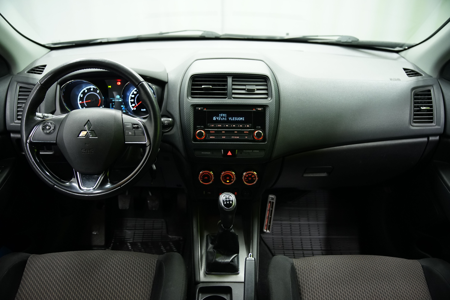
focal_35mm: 29
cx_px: 225
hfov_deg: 63.7
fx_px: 362
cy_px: 150
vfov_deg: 45.0
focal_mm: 29
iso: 1600
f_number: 2.8
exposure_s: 1/40
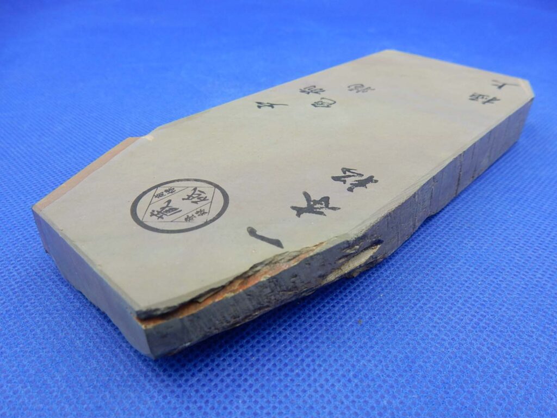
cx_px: 278
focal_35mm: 25
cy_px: 209
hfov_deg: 69.4
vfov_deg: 54.9
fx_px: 402
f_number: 3.7
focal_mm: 4.5
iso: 125
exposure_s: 1/60
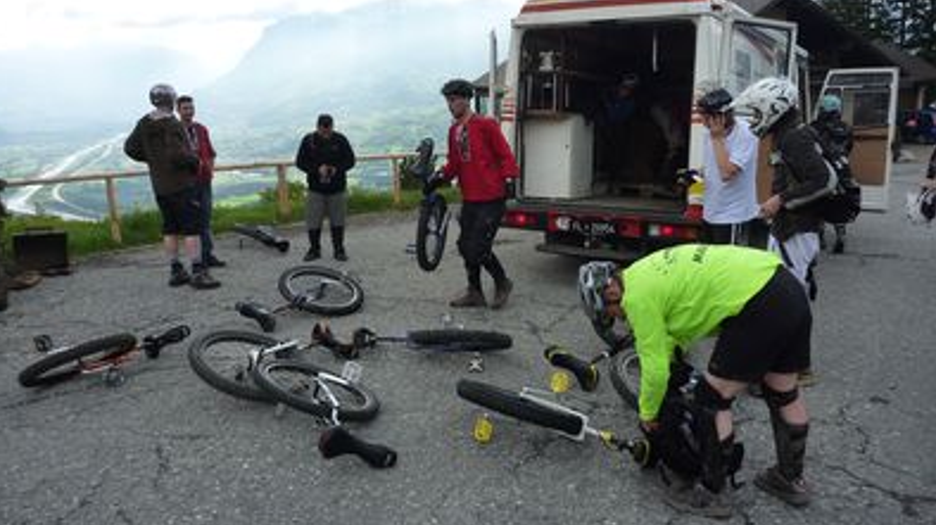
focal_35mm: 31
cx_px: 463
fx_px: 769
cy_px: 216
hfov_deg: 62.7
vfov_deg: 37.6
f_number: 3.3
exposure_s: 1/400
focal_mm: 4.9
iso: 125
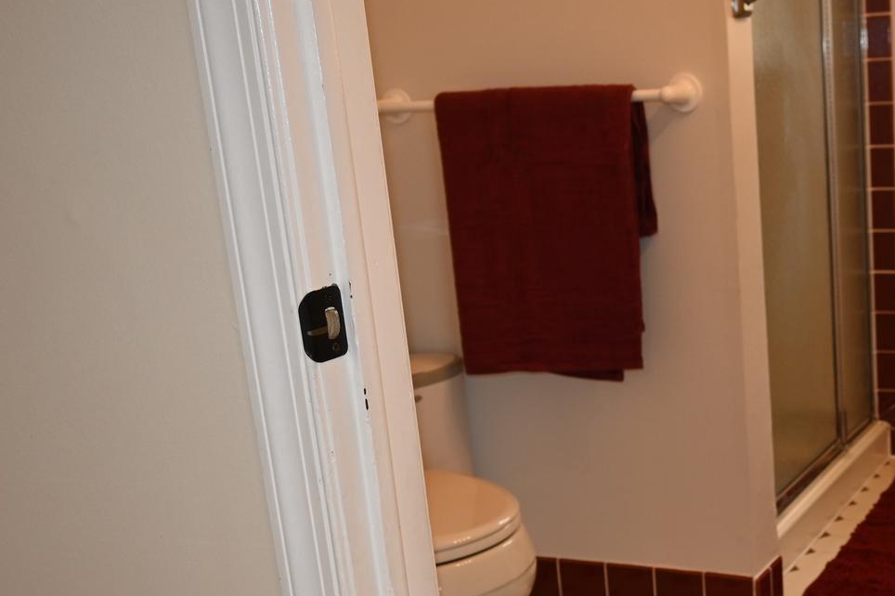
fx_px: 1267
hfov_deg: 36.6
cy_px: 414
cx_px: 795
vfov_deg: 26.3
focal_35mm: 51
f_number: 3.5
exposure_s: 1/125
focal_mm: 16
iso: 360
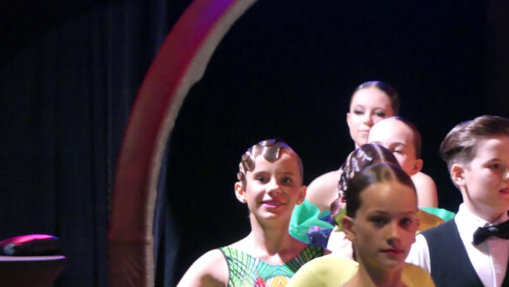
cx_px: 308
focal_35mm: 270
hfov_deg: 8.0
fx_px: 3644
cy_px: 183
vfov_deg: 4.5
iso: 1250
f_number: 2.8
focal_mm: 35.6
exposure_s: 1/80
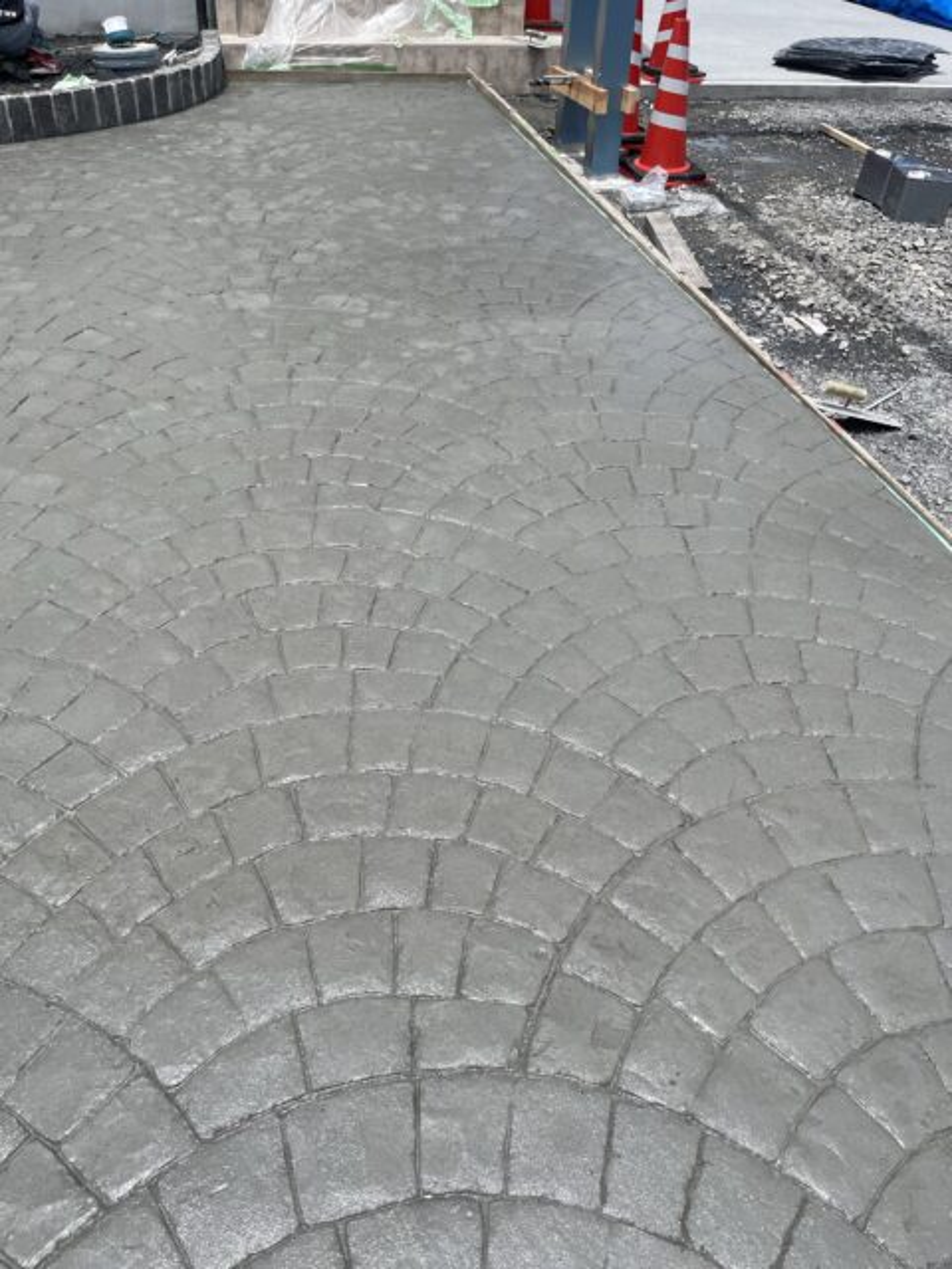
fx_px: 953
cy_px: 634
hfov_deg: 53.1
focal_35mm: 26
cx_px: 476
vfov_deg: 67.3
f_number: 1.6
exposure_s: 1/3922
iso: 32
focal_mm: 5.1
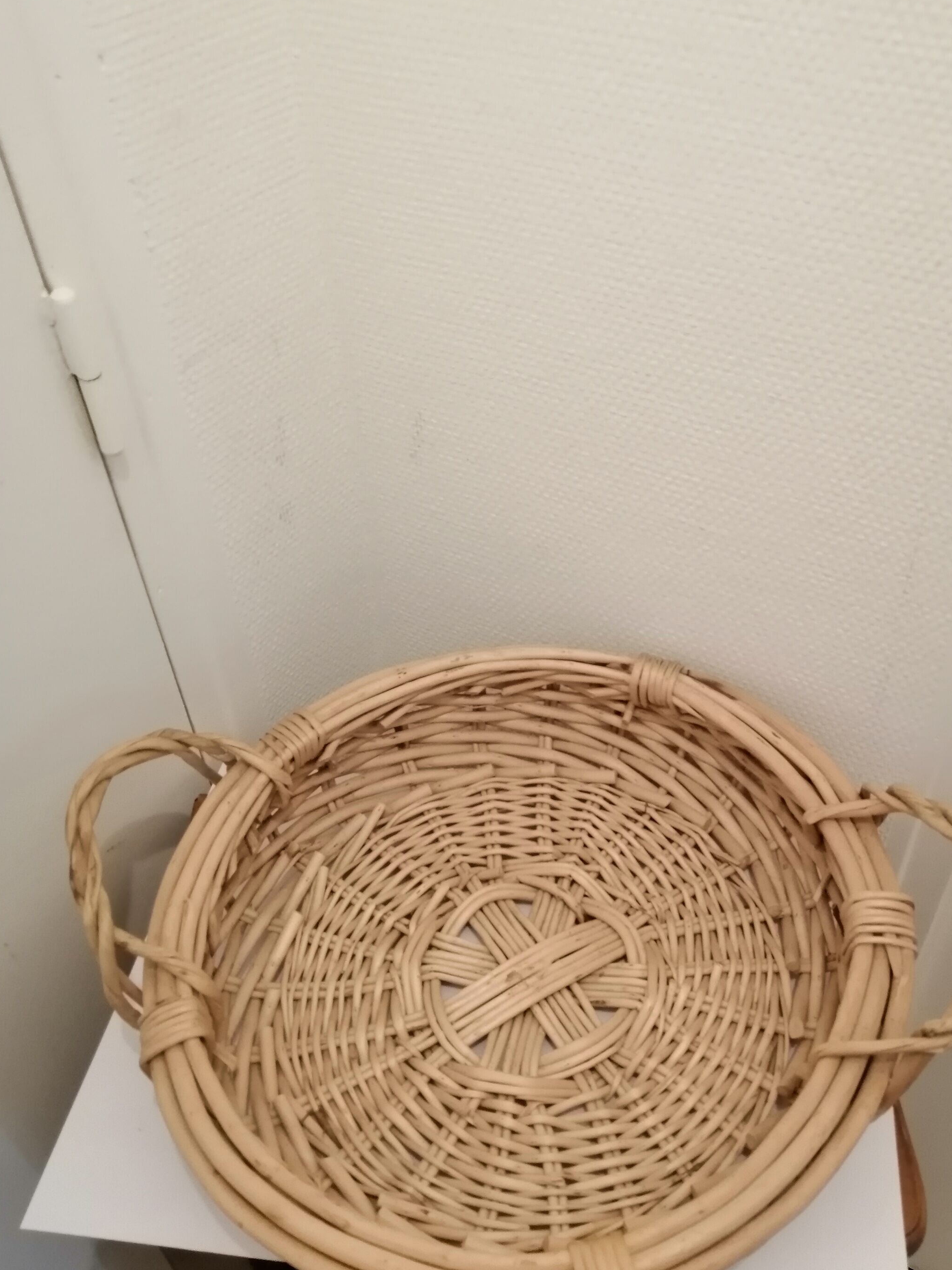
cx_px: 557
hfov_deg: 45.3
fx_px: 1137
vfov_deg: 58.3
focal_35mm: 31
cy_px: 661
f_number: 1.8
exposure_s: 1/33.3
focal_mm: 3.96
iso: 320
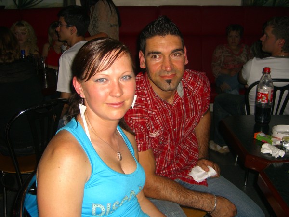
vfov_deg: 37.7
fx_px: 317
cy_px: 108
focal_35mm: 38
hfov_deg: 49.0
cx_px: 144
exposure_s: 1/60
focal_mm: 7.9
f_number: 2.8
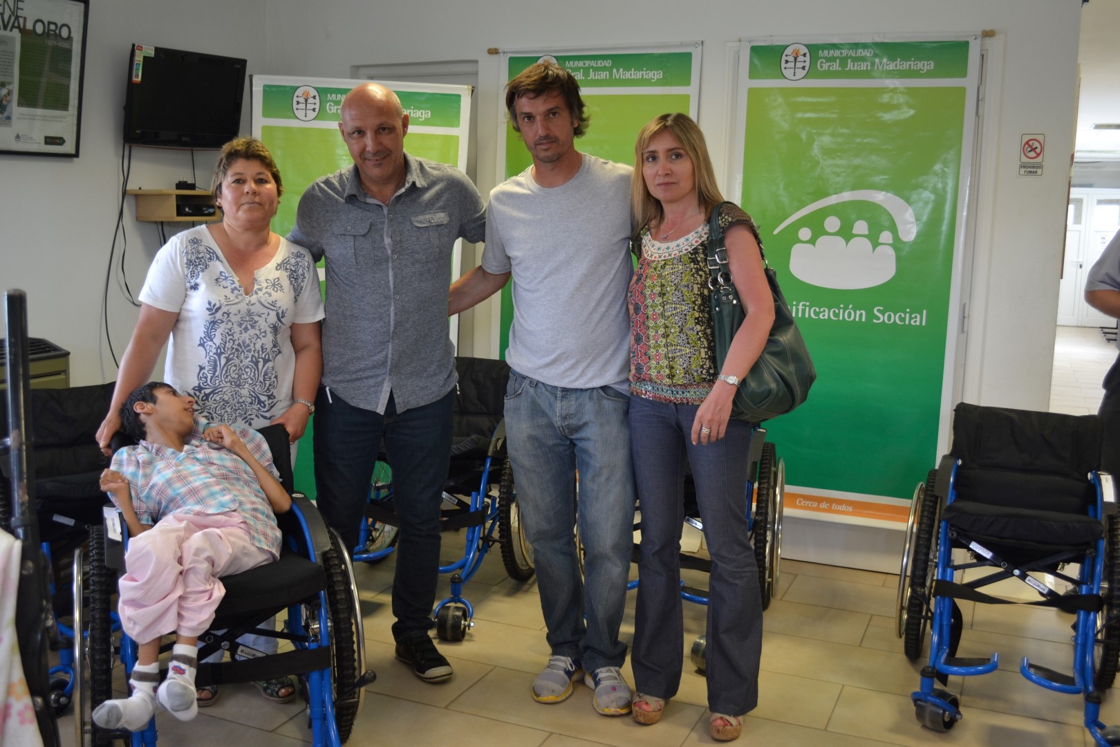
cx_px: 560
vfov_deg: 40.0
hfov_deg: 57.2
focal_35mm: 33
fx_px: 1027
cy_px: 374
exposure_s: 1/50
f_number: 4
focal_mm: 22
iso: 400
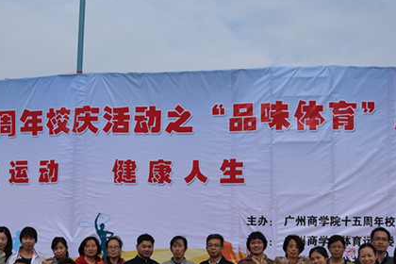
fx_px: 484
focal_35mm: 44
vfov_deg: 30.1
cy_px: 194
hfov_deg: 44.4
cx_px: 177
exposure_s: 1/500
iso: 200
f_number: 8
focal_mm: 18
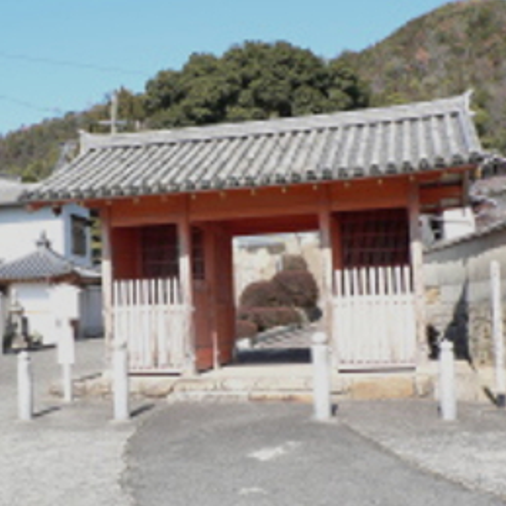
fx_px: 711
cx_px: 232
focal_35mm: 43
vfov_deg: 39.2
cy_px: 253
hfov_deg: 39.1
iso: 80
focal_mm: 6
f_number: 4
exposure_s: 1/250
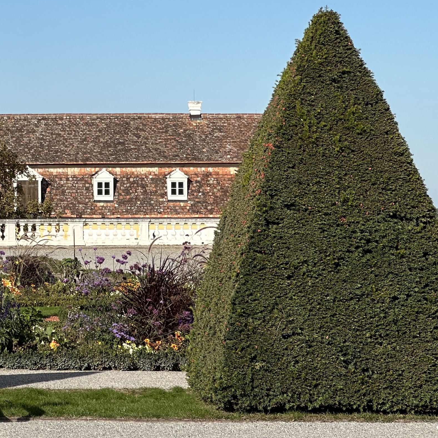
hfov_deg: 9.8
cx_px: -108
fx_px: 2505
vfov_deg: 10.0
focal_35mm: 175
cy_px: 79
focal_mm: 9
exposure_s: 1/1085
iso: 32
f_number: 2.8
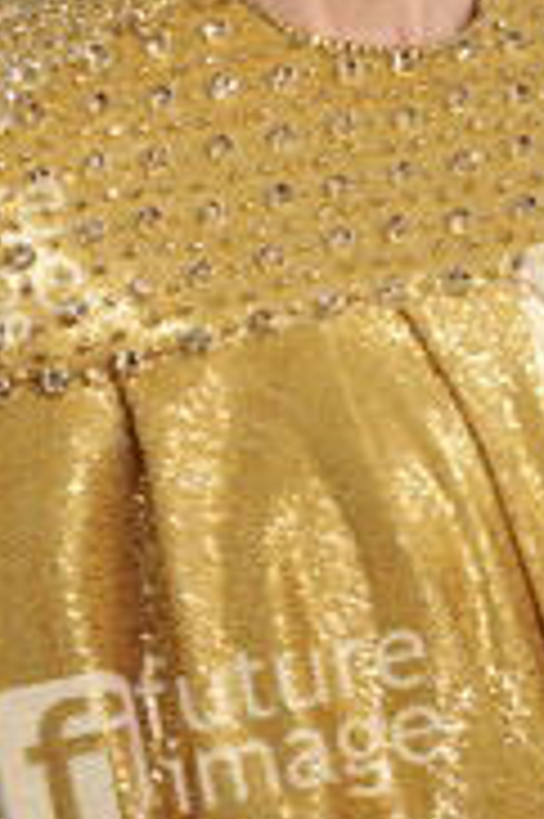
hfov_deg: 3.1
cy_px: 63
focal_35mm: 440
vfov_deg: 4.7
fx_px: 9992
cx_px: 344
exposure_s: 1/250
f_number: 10
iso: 800
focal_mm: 200
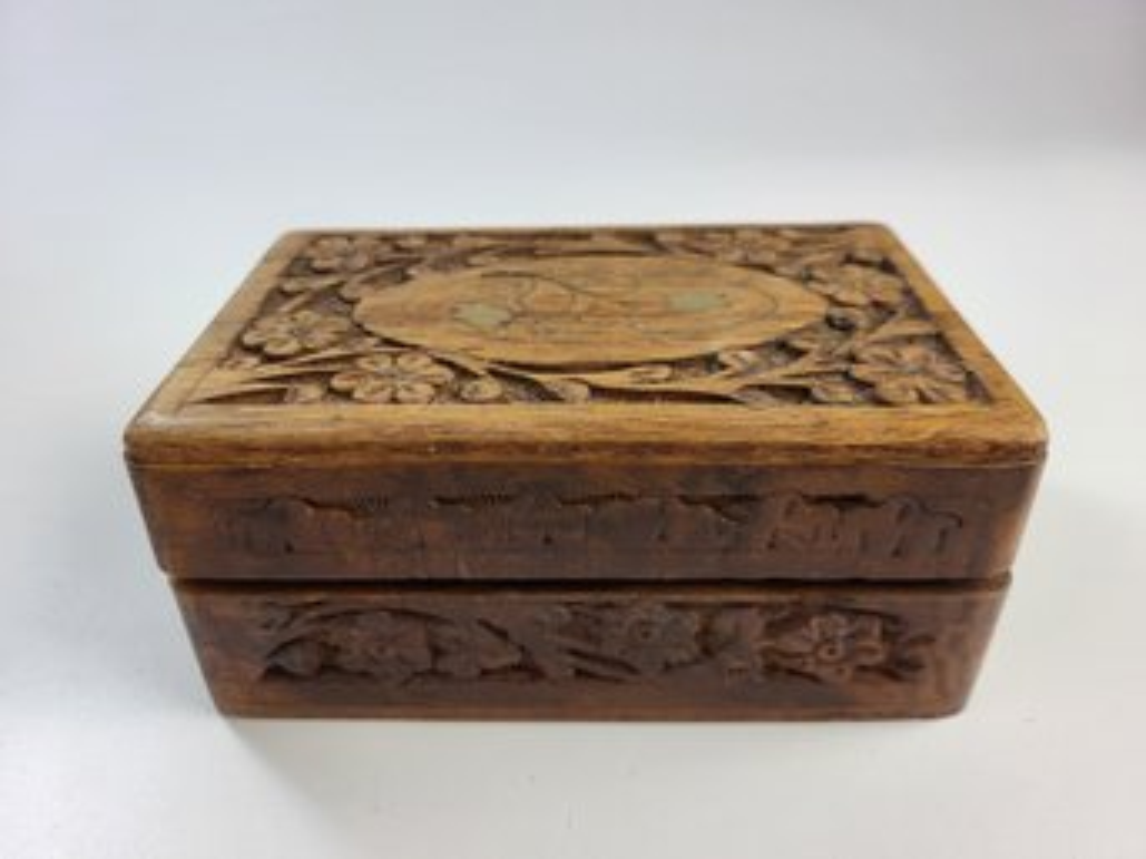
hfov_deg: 67.3
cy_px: 430
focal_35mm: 26
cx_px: 573
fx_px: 860
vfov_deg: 53.0
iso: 40
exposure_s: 1/215
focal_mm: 5.4
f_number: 1.8
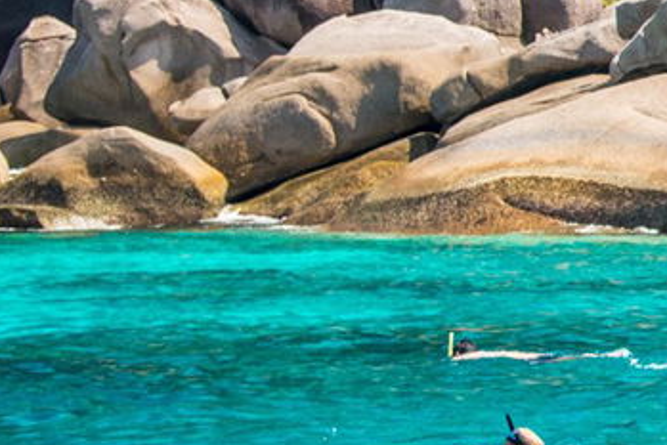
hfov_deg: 8.6
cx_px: 1523
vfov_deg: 6.2
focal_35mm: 220
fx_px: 4078
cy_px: -55
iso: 200
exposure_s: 1/320
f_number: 6.3
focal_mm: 48
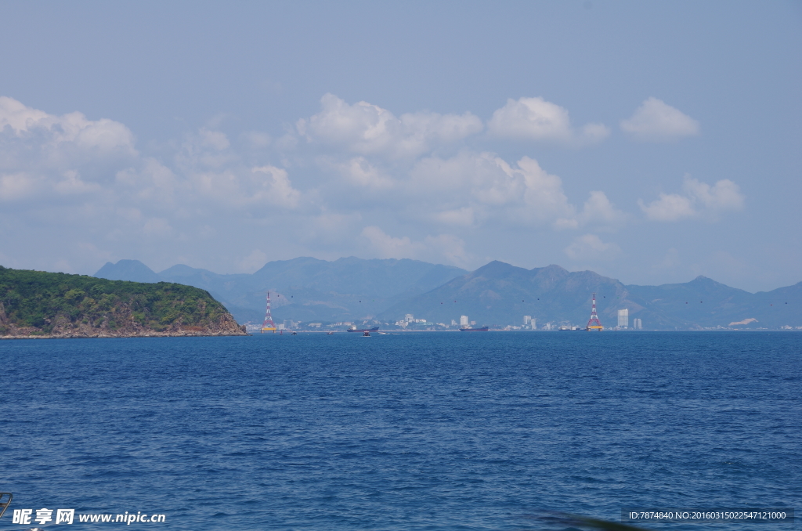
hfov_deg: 17.1
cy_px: 266
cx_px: 401
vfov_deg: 11.4
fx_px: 2668
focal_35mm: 120
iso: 100
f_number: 11
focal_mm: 80
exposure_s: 1/160
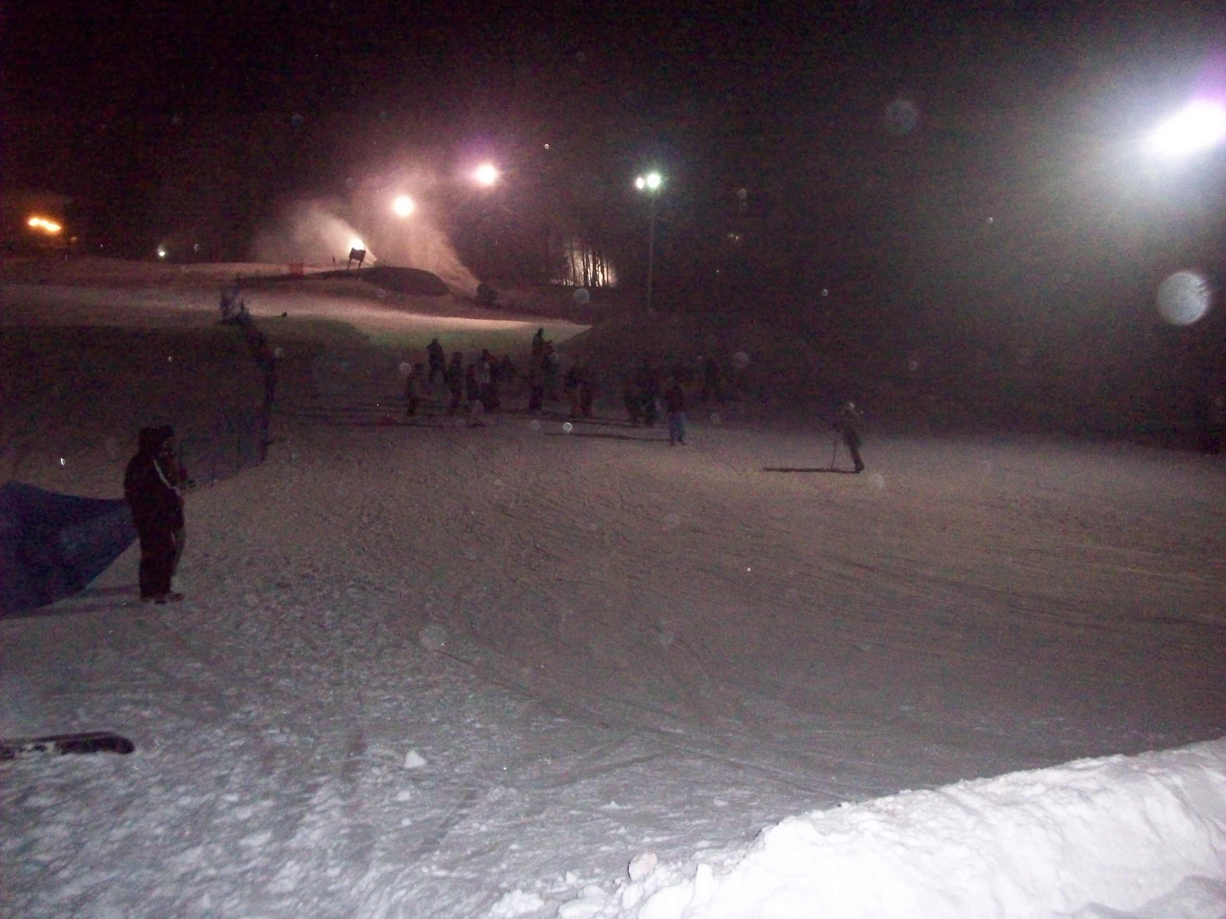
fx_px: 1310
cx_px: 613
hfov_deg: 50.1
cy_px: 460
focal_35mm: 37
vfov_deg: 38.7
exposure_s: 1/128
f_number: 2.8
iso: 800
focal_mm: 6.2
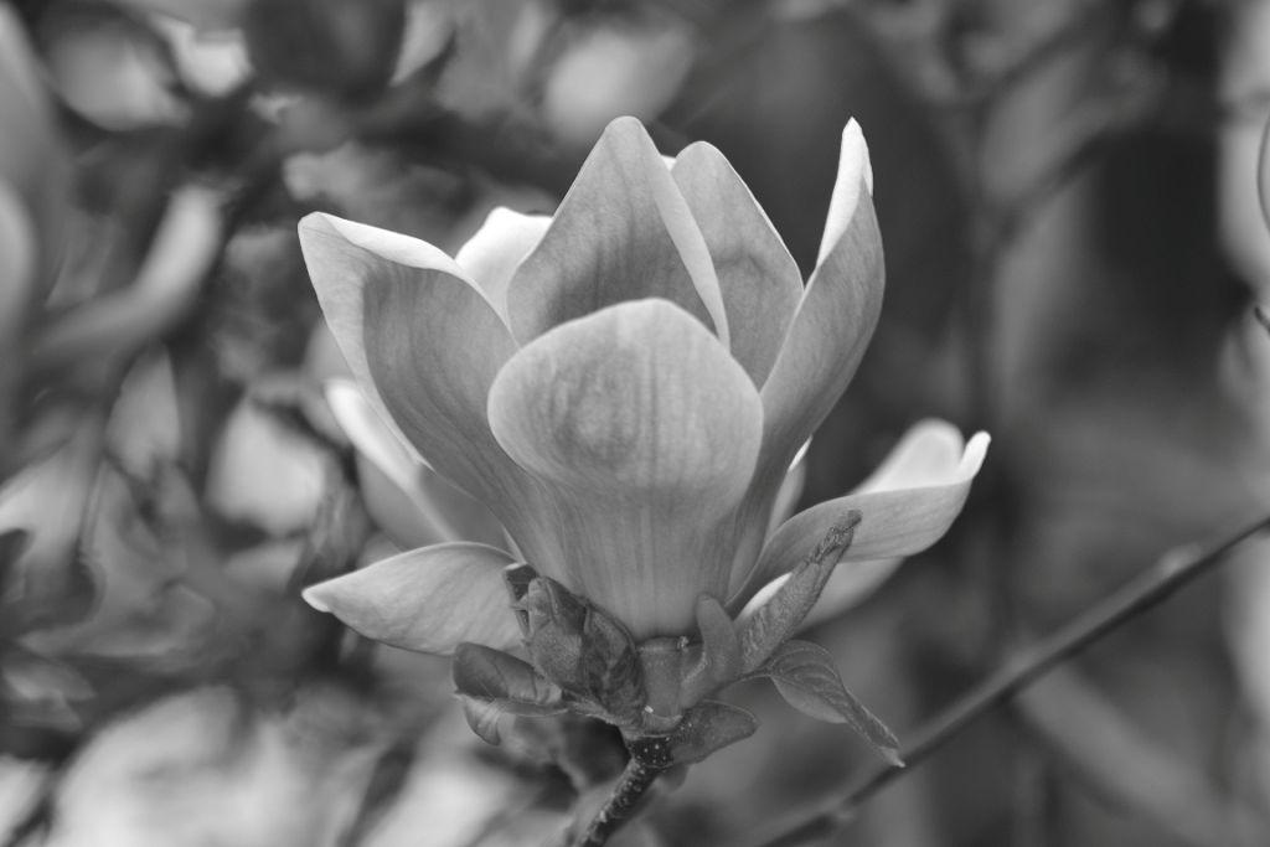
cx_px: 635
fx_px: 15876
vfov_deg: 3.1
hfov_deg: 4.6
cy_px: 424
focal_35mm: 450
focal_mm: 300
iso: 100
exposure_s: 1/100
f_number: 8
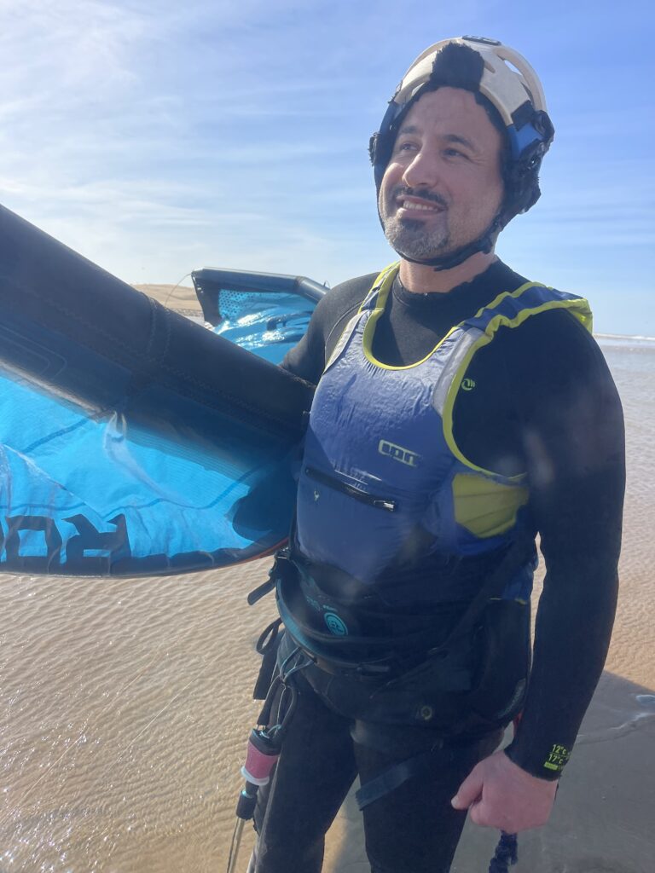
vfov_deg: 69.4
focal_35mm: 25
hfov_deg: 54.9
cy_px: 436
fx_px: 631
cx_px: 328
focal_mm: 5.1
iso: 32
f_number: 1.6
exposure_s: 1/7407
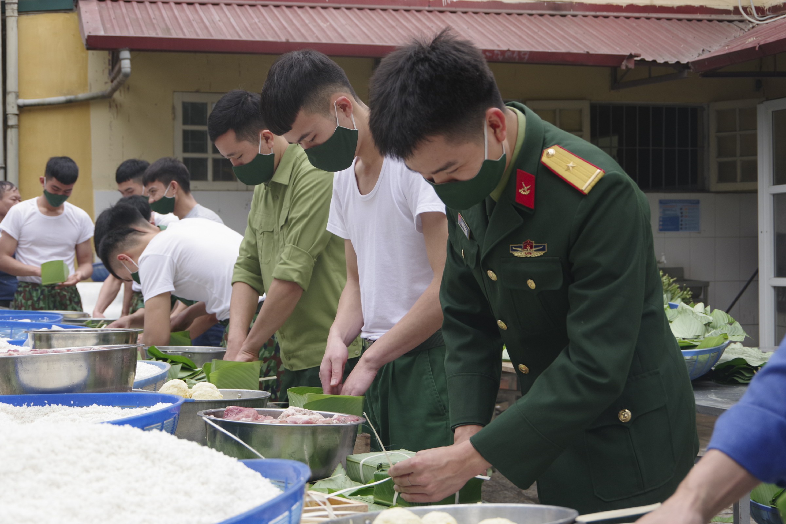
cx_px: 393
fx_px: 1310
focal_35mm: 60
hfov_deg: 33.4
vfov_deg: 22.6
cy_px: 262
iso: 400
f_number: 5
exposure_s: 1/200
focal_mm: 40
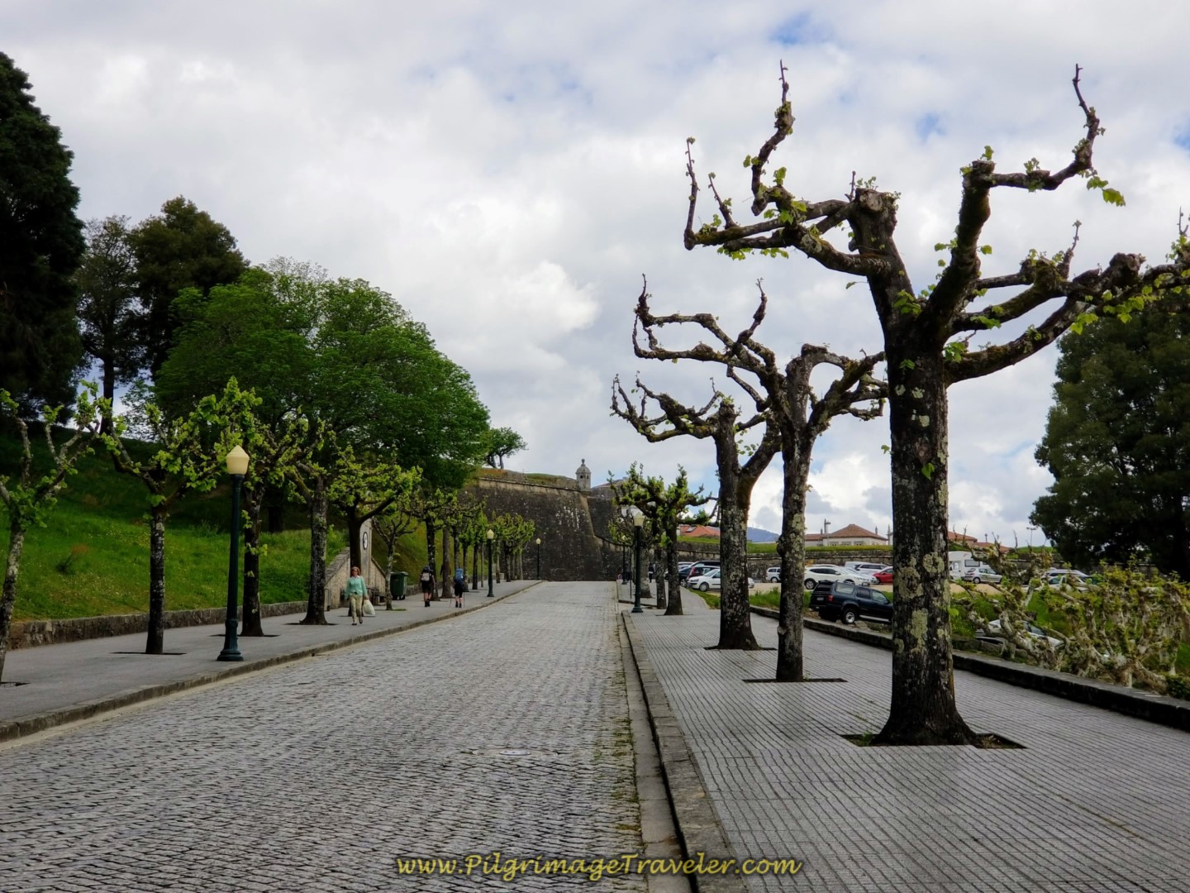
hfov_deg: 36.8
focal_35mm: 52
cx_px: 595
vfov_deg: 28.0
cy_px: 446
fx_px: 1788
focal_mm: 6
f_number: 2.4
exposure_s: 1/1014
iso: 25
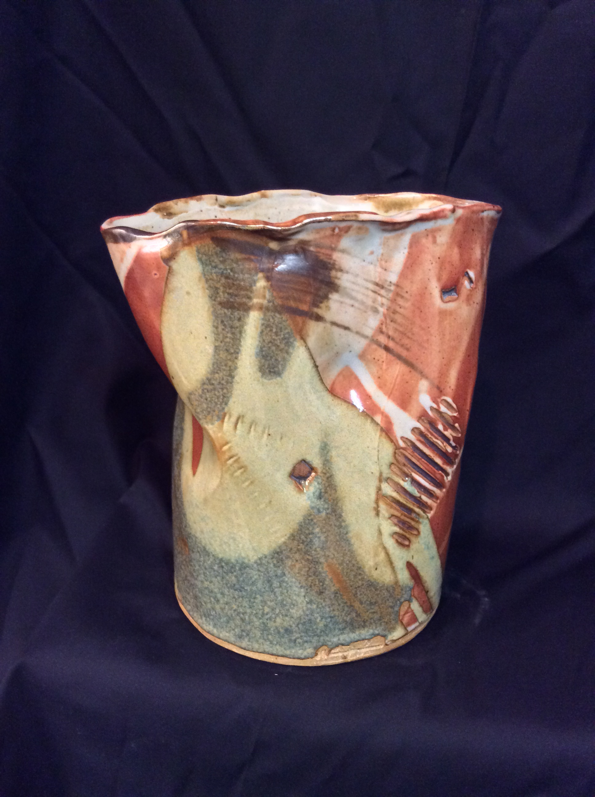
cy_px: 398
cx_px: 298
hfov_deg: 44.1
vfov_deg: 56.9
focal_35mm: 32
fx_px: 735
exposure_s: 1/15
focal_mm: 3.3
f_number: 2.4
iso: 320
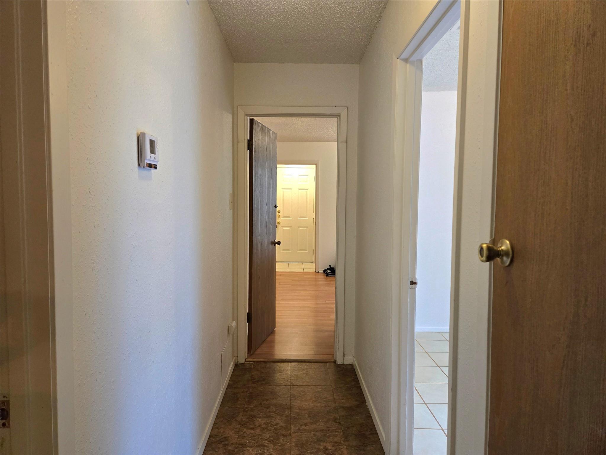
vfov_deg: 58.9
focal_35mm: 23
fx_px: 403
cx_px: 303
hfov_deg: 73.9
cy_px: 228
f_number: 1.8
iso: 500
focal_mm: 5.4
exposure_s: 1/120
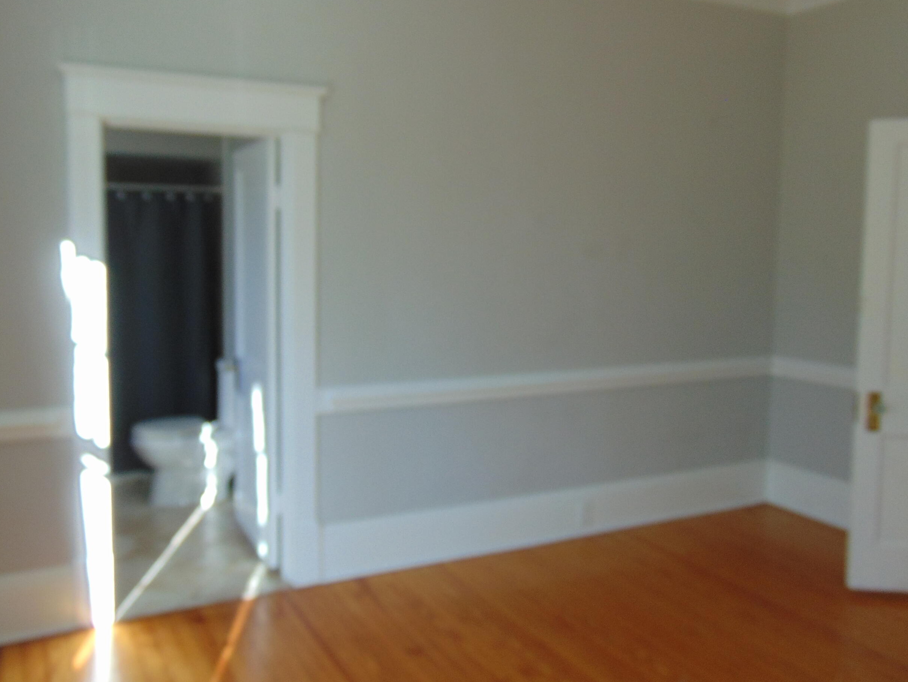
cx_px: 410
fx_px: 813
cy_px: 313
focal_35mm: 31
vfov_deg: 45.4
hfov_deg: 58.2
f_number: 3
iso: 80
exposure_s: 1/50
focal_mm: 4.5
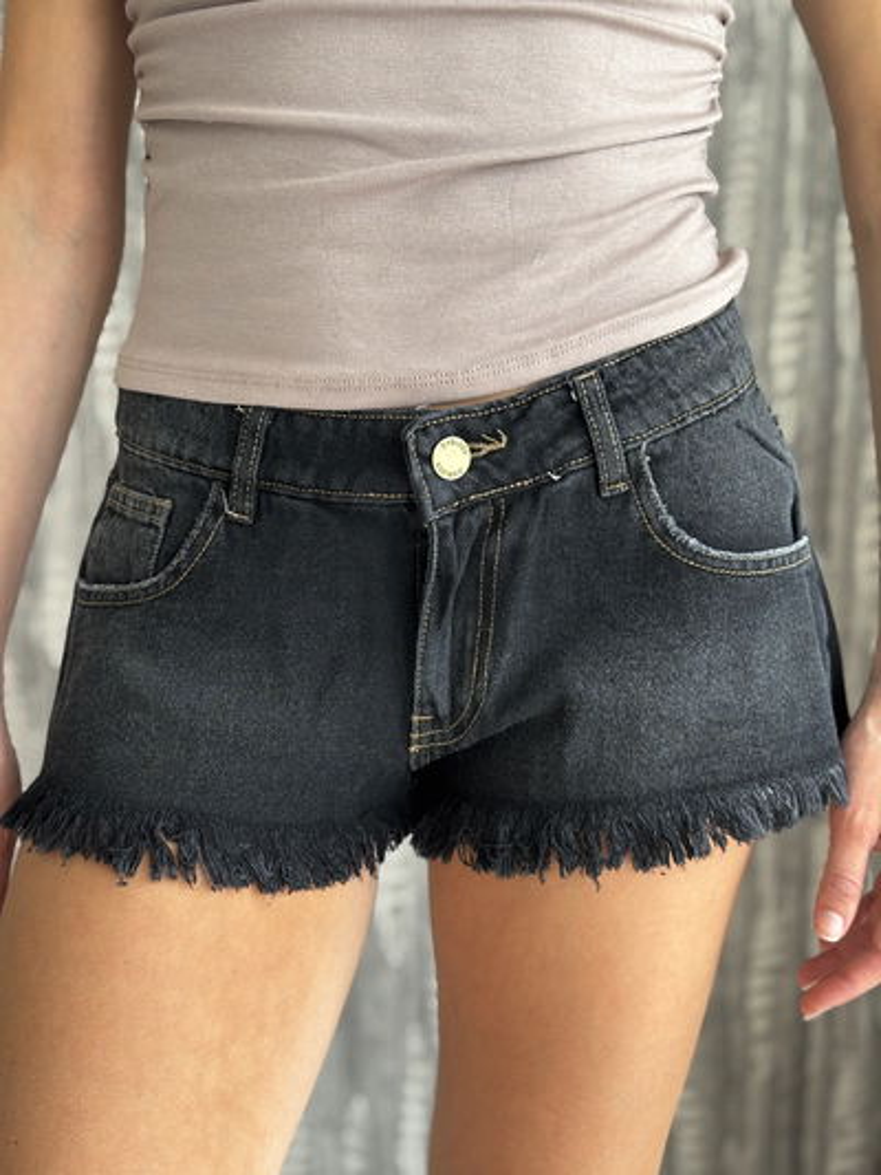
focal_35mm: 52
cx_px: 440
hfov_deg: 28.0
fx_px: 1764
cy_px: 588
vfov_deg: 36.8
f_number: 1.6
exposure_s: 1/103
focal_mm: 5.96
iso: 50
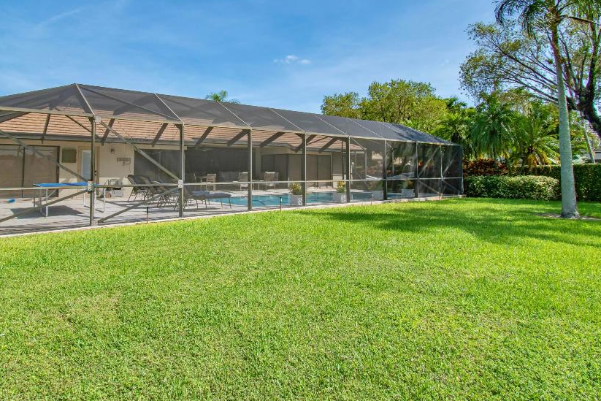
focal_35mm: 21
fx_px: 351
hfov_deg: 80.1
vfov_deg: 58.6
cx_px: 235
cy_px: 146
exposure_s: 1/320
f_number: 9
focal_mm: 10
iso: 200
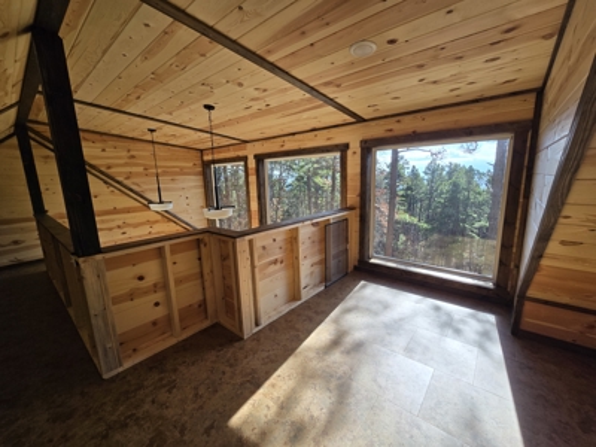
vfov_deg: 89.9
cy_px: 224
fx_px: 224
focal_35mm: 13
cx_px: 298
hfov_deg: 106.2
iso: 50
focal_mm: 2.2
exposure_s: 1/439
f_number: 2.2
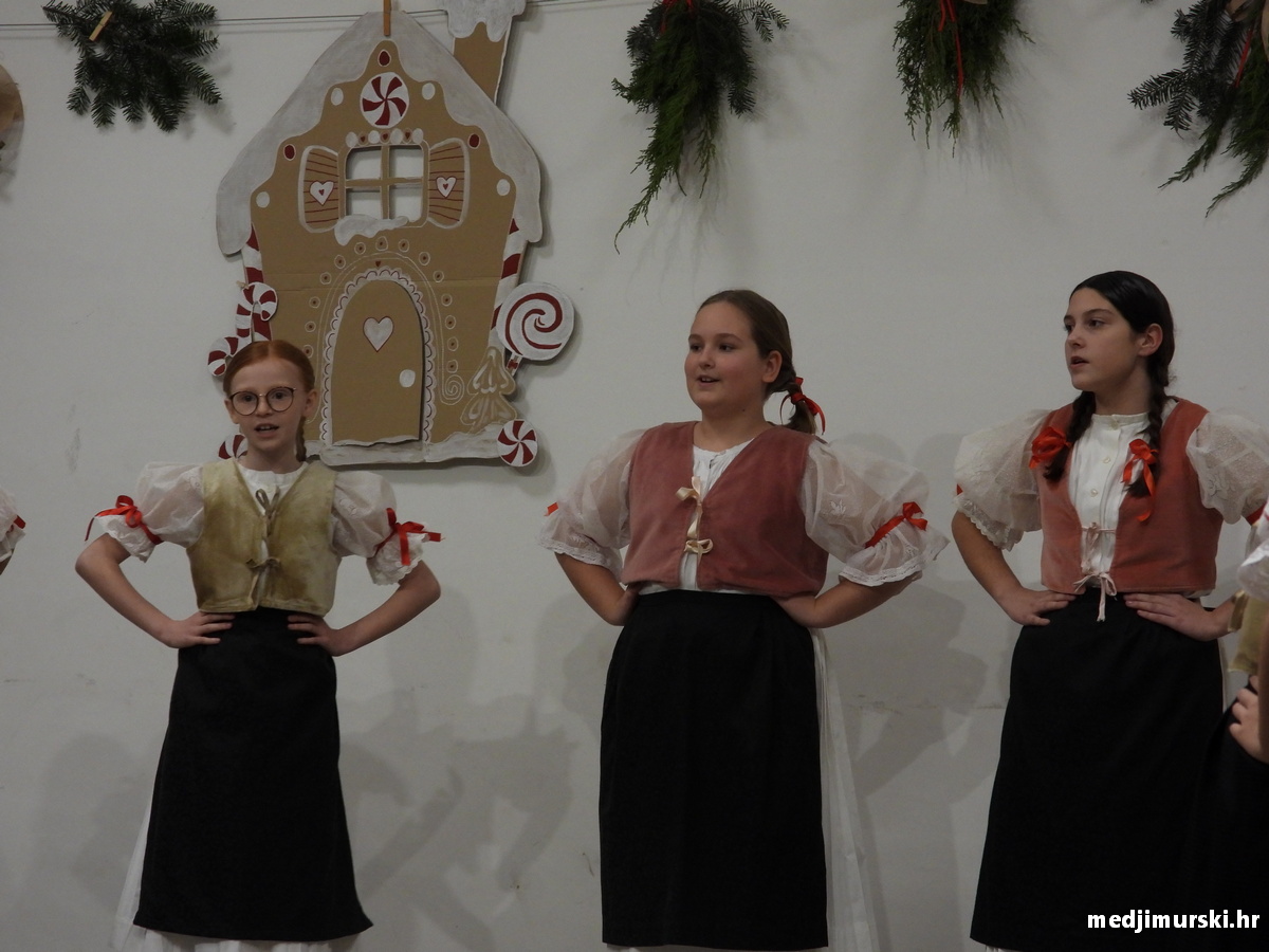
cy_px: 476
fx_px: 5682
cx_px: 634
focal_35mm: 155
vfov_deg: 9.6
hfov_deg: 12.7
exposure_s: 1/40
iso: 400
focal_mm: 27.9
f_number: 4
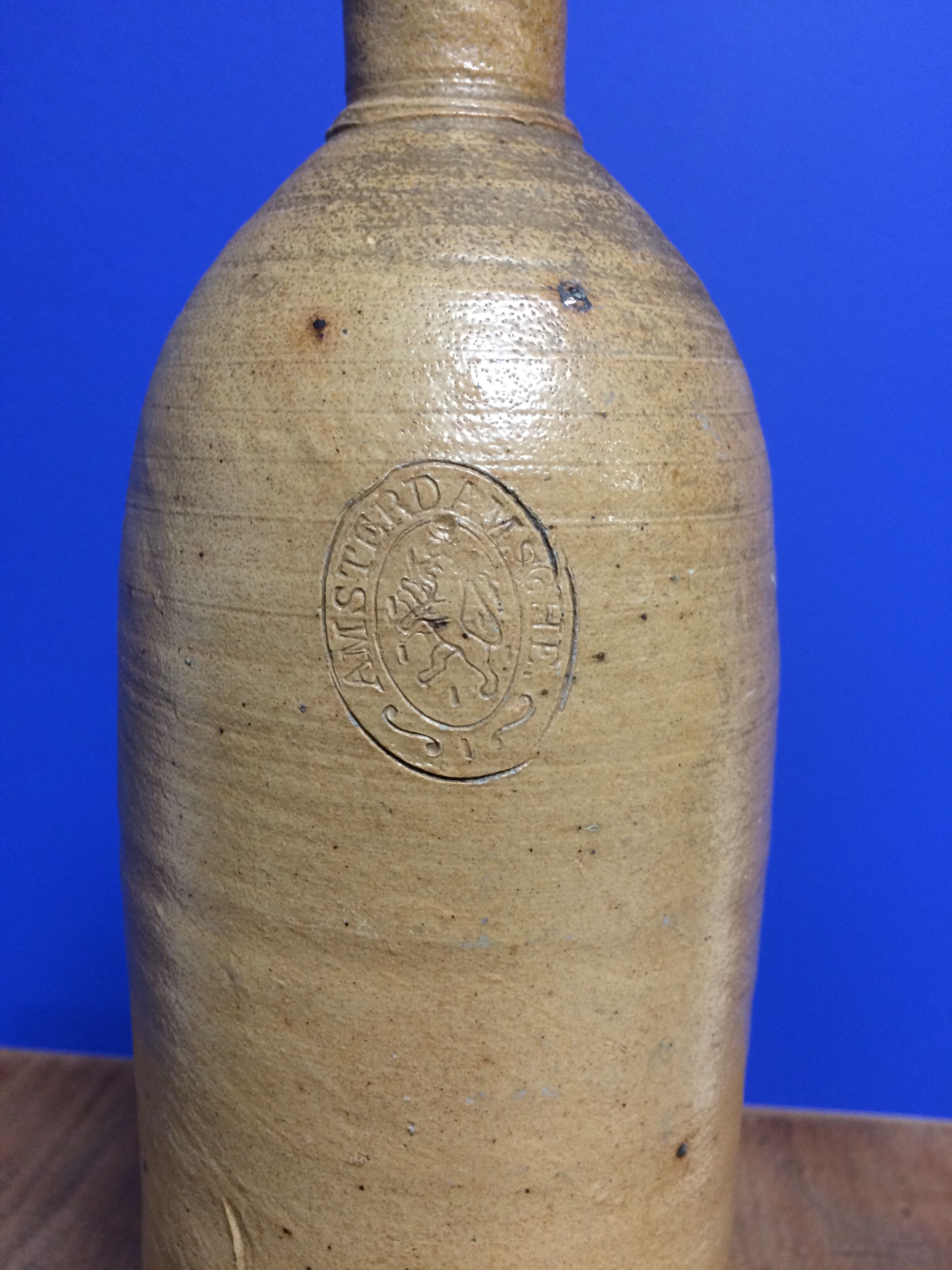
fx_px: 1063
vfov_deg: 61.7
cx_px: 476
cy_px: 635
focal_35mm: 29
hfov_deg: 48.2
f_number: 2.2
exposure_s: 1/33
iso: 160
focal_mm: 4.15
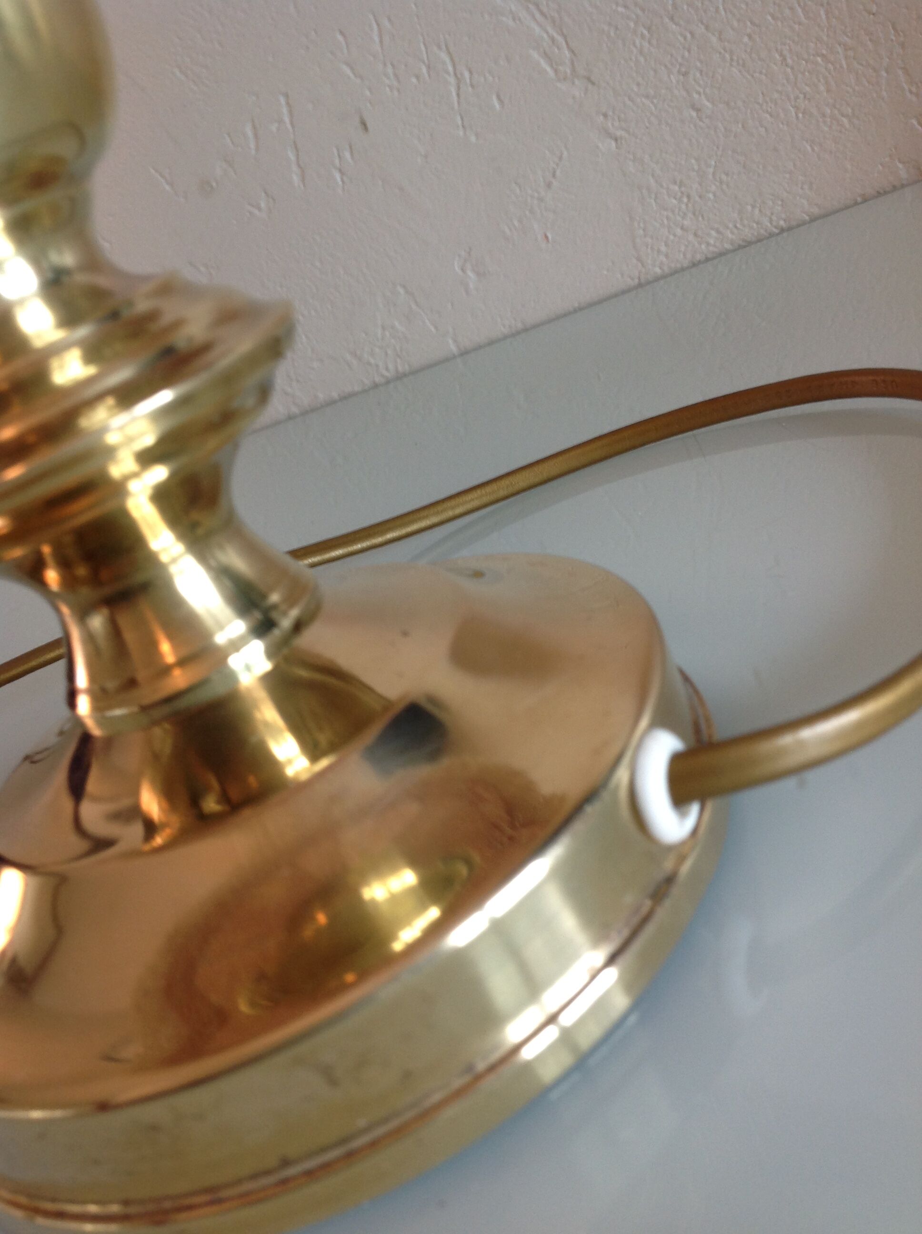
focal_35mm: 35
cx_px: 461
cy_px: 617
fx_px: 1246
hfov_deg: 40.6
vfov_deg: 52.7
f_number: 2.4
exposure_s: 1/15
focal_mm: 4.28
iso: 64
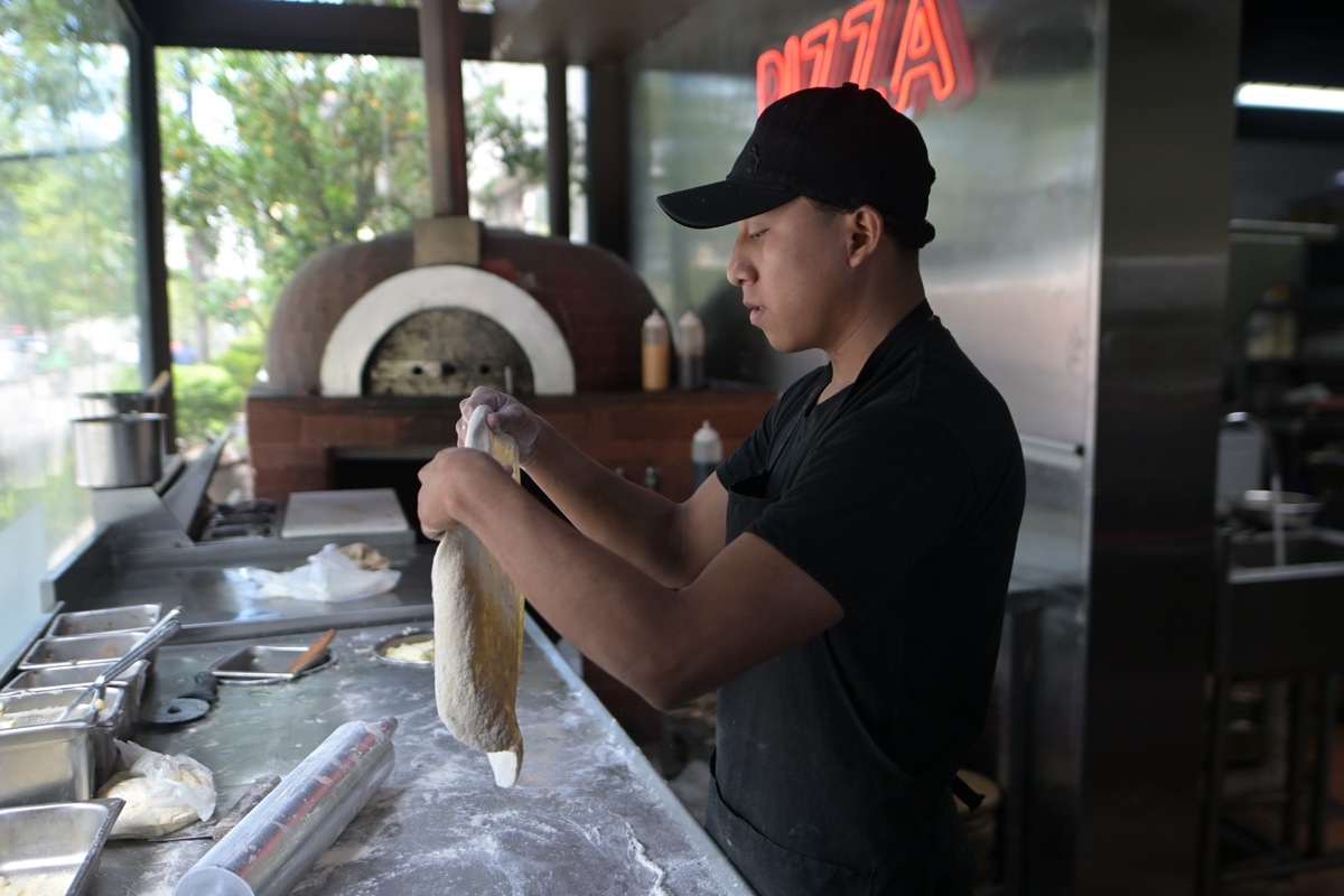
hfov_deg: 61.9
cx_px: 672
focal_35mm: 30
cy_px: 448
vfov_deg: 43.6
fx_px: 1120
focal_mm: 20
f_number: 1.4
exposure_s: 1/320
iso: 160
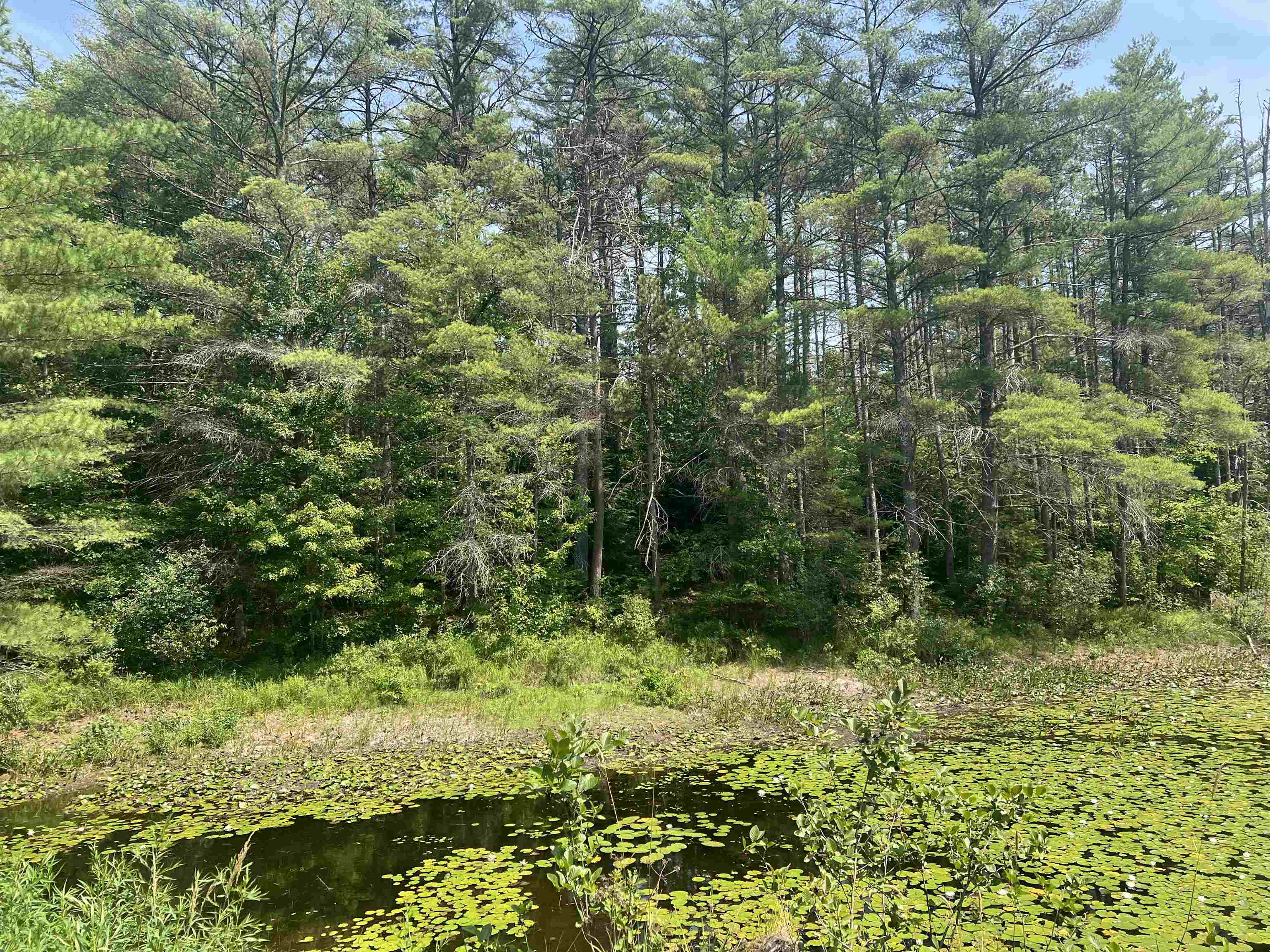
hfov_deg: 67.3
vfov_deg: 53.1
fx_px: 954
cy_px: 476
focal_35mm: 26
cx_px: 635
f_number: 1.5
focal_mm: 5.7
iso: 50
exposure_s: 1/1124
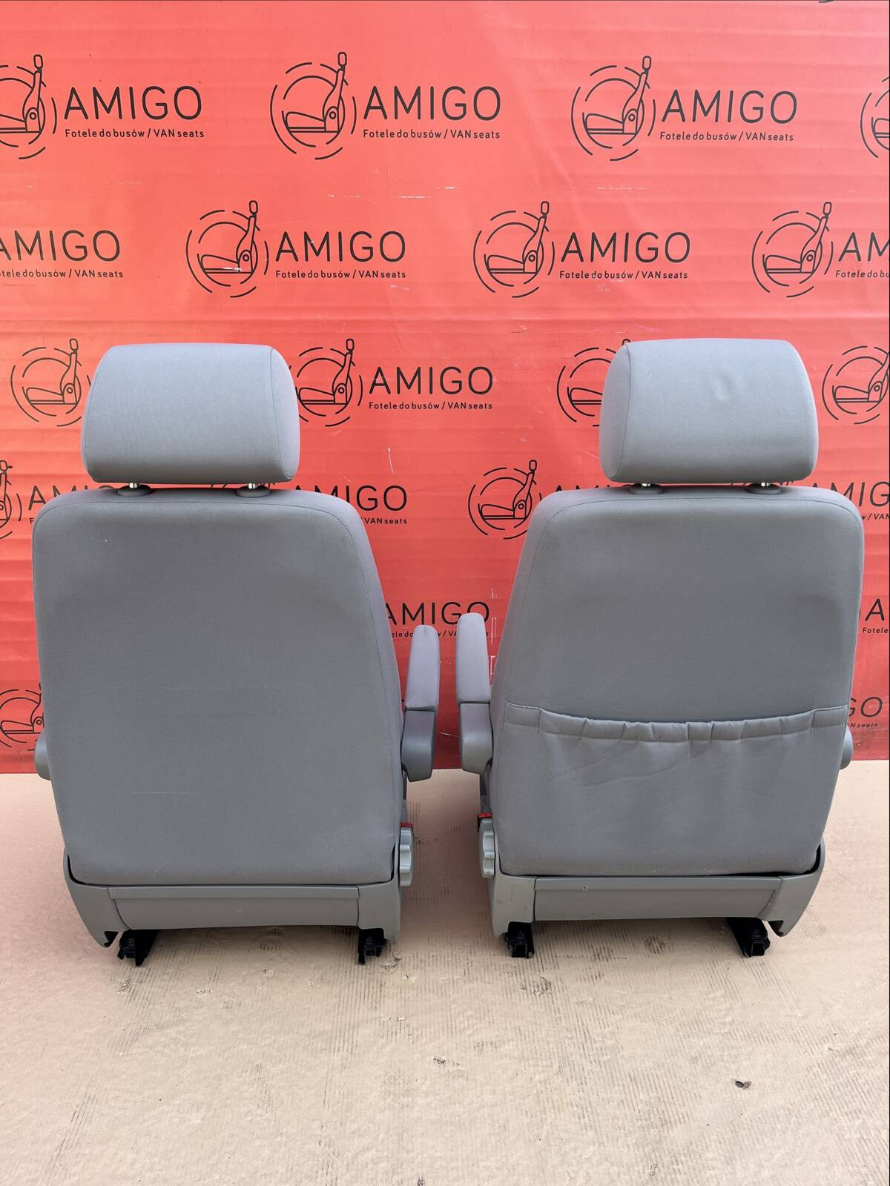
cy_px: 593
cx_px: 445
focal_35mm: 26
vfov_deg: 67.3
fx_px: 891
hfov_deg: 53.1
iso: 50
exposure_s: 1/477
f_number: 1.6
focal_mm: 5.1
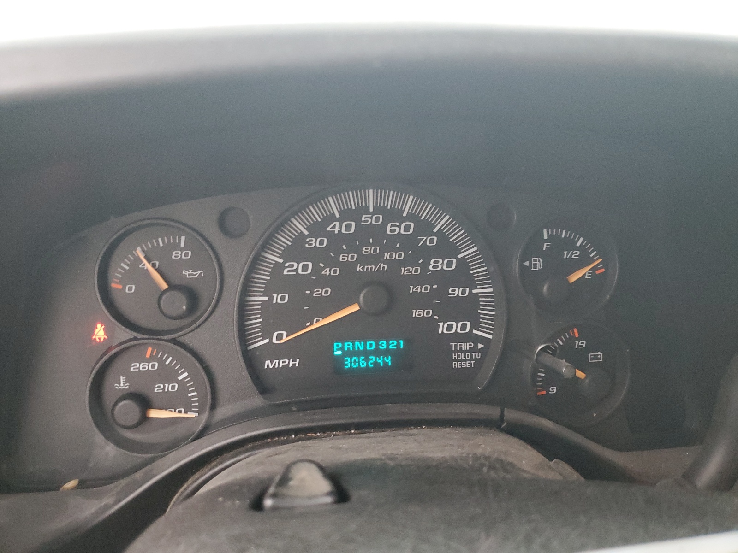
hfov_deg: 67.3
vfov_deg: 53.1
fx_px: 554
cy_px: 276
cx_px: 369
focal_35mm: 26
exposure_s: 1/60.2
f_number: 1.5
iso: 306
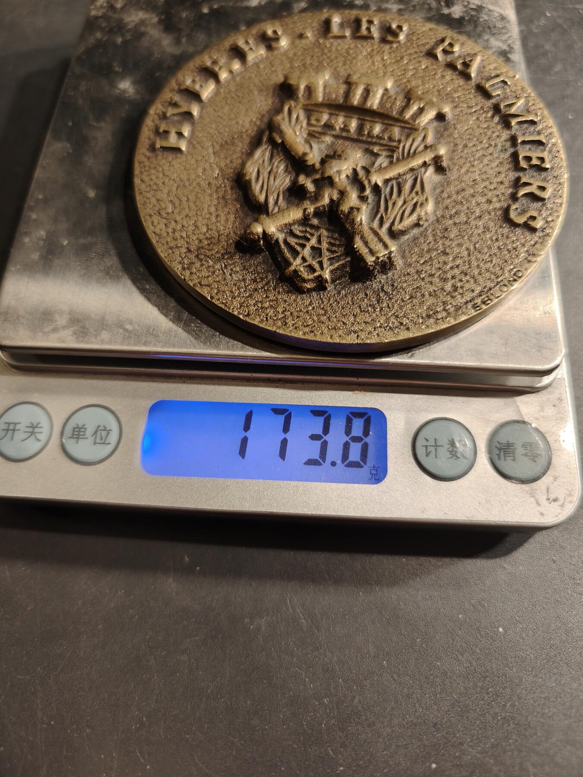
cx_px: 292
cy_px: 388
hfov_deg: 58.9
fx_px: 516
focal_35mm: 23
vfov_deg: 73.9
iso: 200
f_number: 1.6
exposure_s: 1/200
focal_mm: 6.06
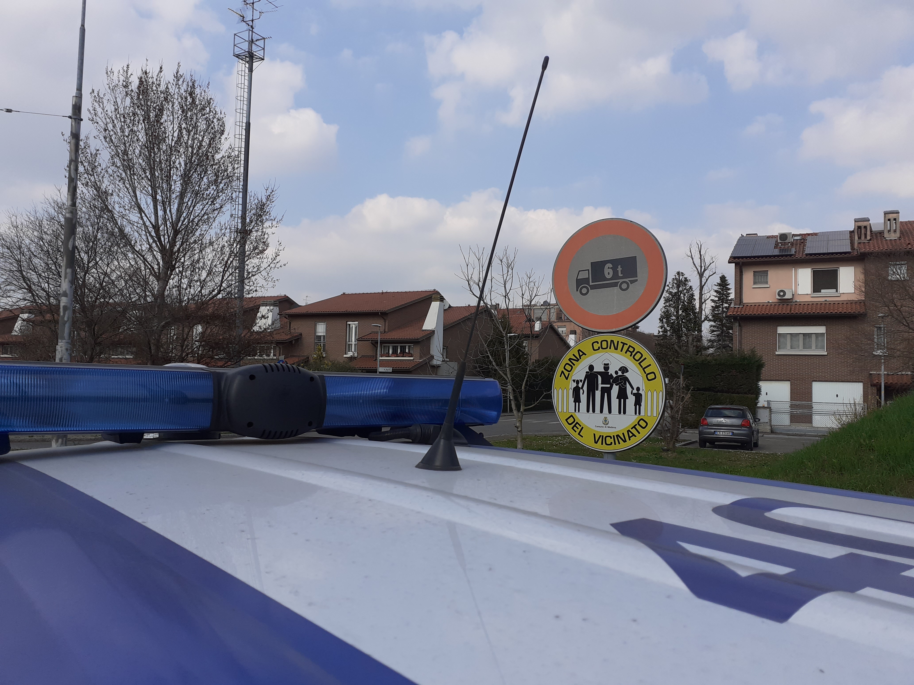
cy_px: 342
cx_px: 457
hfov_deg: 65.3
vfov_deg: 51.4
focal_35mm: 27
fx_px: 713
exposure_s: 1/2188
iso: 40
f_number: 1.9
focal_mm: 3.6
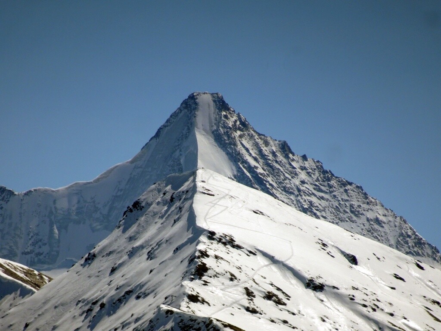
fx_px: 9173
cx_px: 220
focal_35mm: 720
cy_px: 166
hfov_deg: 2.8
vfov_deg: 2.1
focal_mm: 123
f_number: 6.4
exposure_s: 1/1250
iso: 80
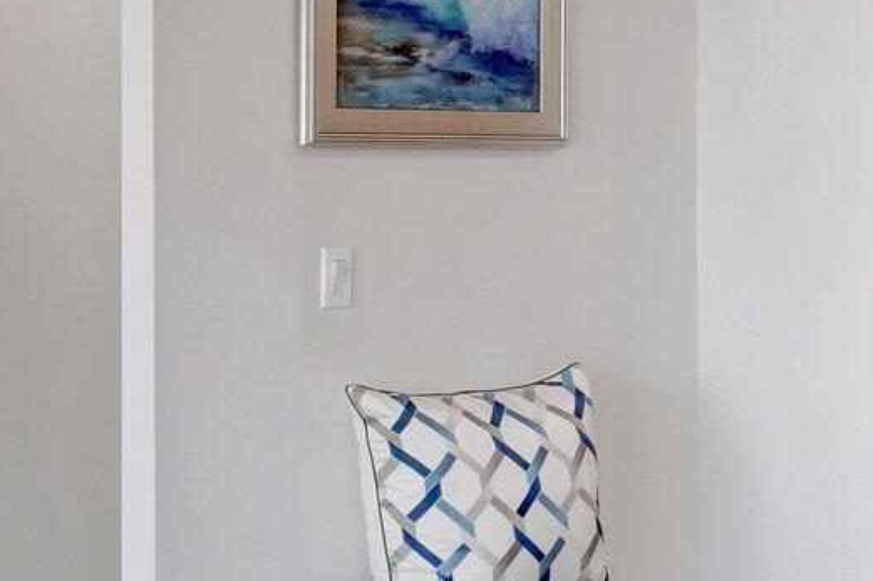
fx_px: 1430
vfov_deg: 22.9
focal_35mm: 59
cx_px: -312
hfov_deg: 27.3
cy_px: 209
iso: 1100
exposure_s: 1/50
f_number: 8
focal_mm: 10
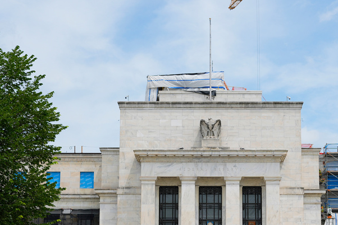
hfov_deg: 23.8
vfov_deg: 16.0
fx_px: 798
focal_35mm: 85
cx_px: 208
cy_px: 181
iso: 250
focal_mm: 50
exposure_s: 1/3200
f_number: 4
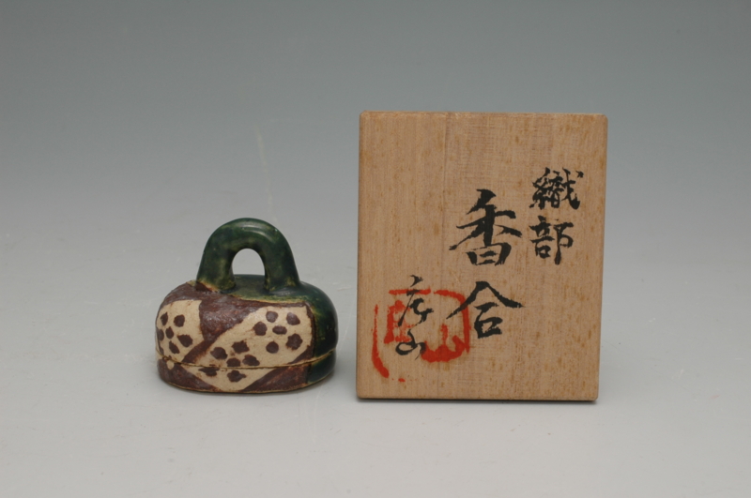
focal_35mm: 75
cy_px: 249
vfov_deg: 18.1
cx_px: 376
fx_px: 1562
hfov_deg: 27.0
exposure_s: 1/125
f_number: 13
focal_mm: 50
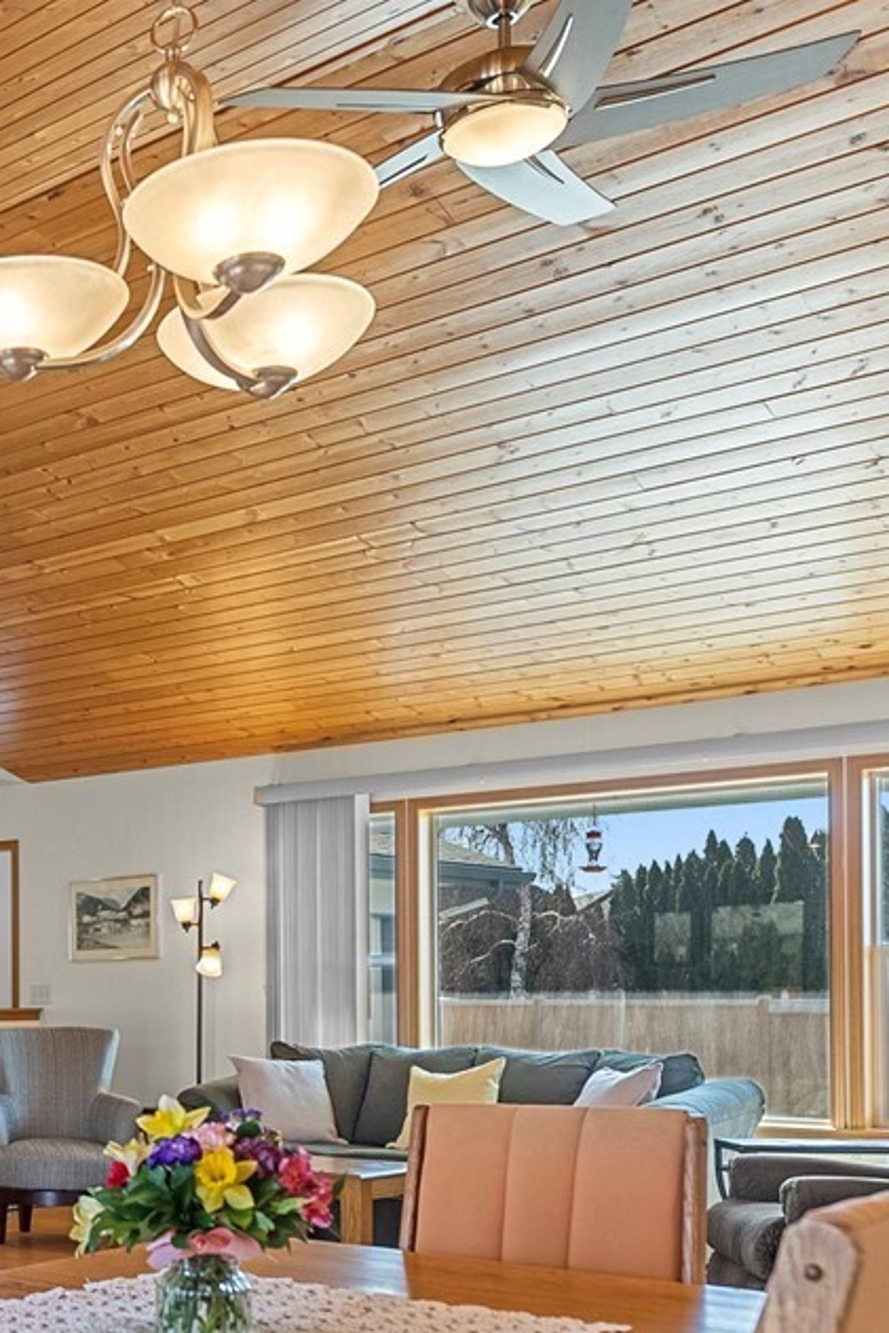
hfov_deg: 26.3
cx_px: -233
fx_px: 1642
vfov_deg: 42.9
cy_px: 984
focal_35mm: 44
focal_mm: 16.5
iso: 200
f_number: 2.8
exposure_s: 1/50
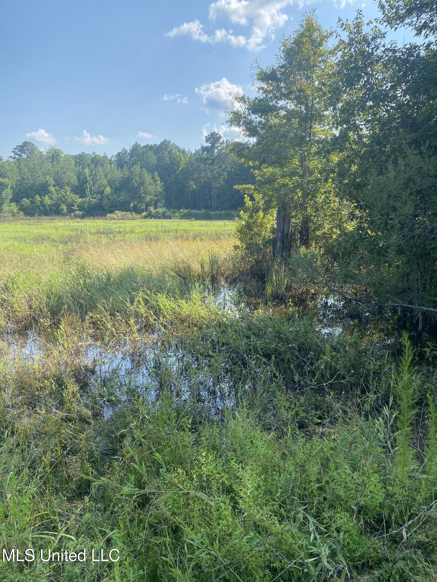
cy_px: 291
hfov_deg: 53.1
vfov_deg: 67.3
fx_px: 438
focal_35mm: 26
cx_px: 218
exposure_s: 1/1025
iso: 32
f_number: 1.8
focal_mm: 4.25
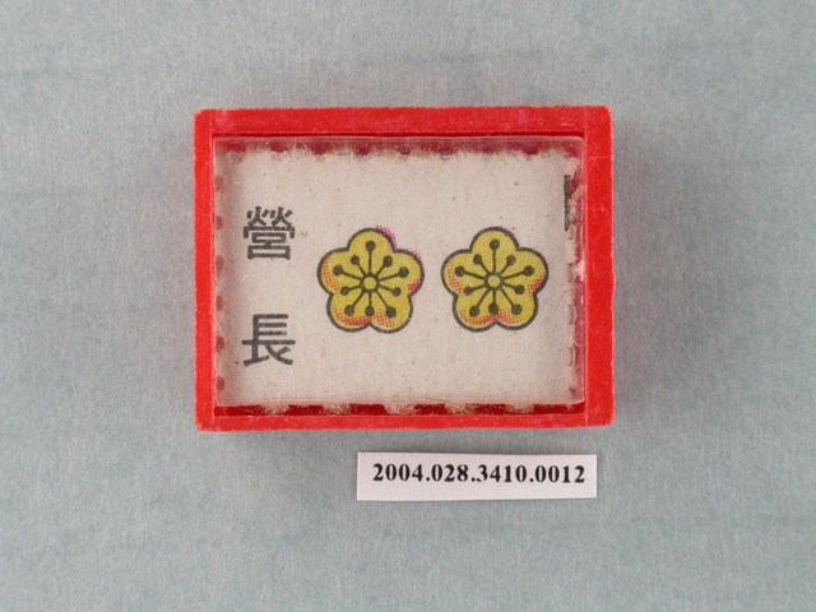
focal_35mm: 144
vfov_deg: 10.3
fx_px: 3394
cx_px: 408
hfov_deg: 13.7
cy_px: 306
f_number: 6.2
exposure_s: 1/30
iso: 200
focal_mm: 29.9
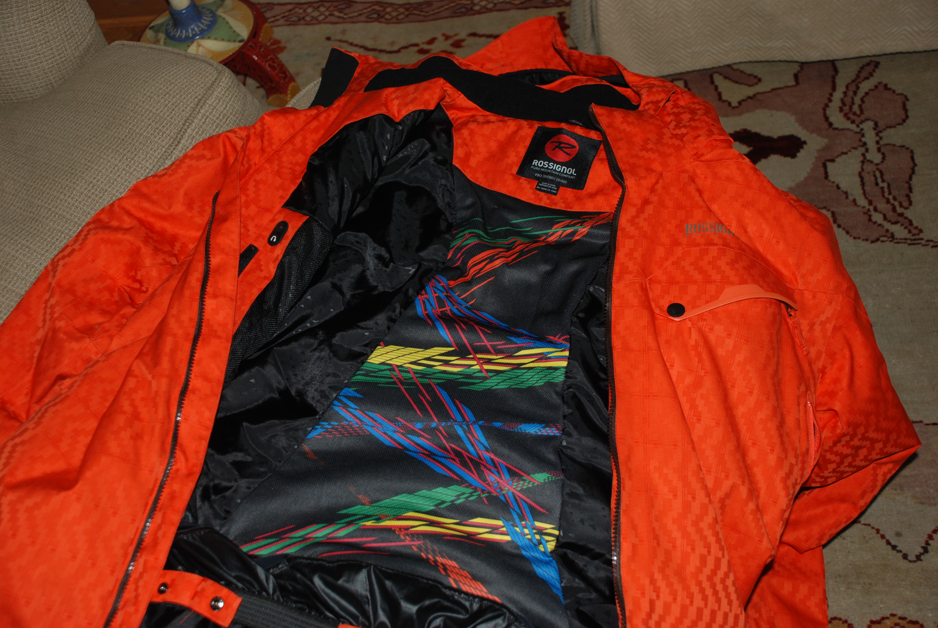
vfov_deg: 29.0
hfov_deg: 42.3
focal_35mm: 46
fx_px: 1213
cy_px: 314
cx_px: 469
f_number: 4.2
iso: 200
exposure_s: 1/60
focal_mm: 31
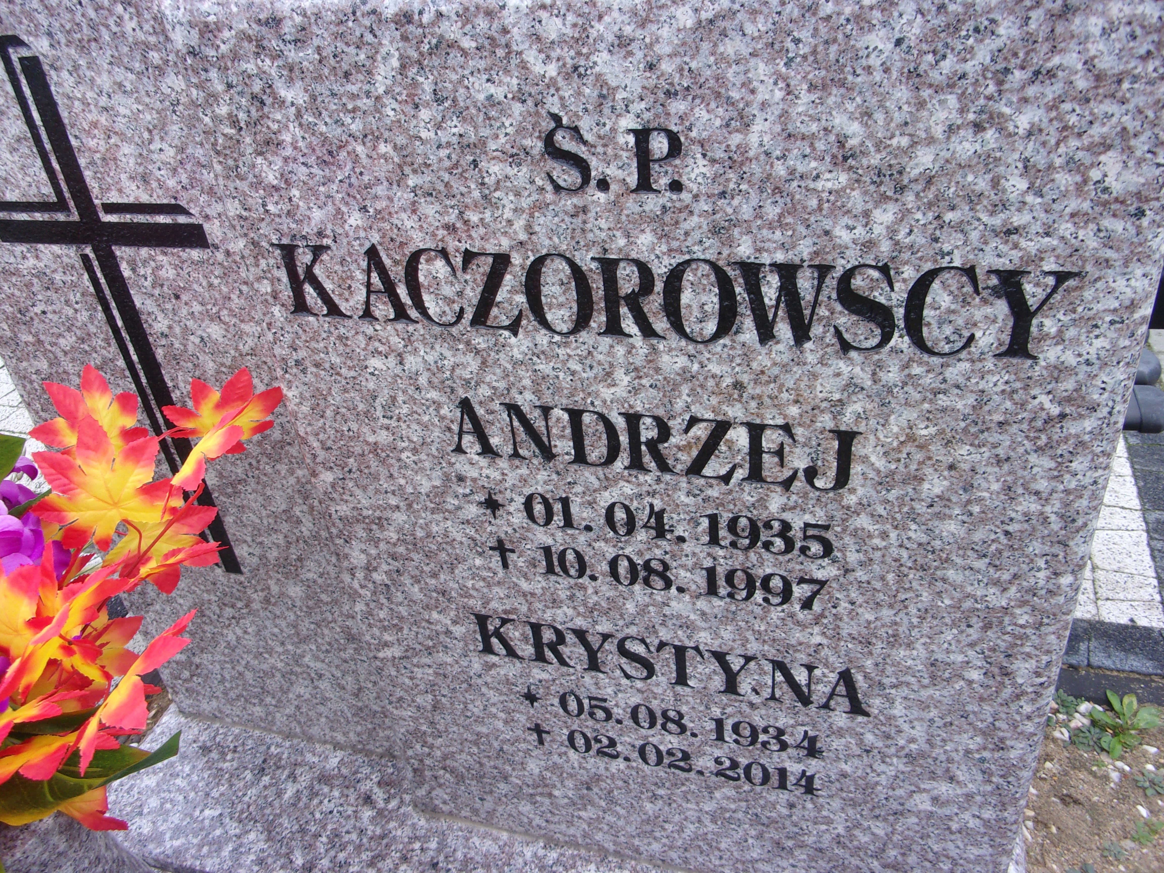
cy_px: 436
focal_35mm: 28
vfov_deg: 49.7
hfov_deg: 63.4
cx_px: 582
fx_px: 942
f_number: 3.9
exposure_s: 1/42
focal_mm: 5.1
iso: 80
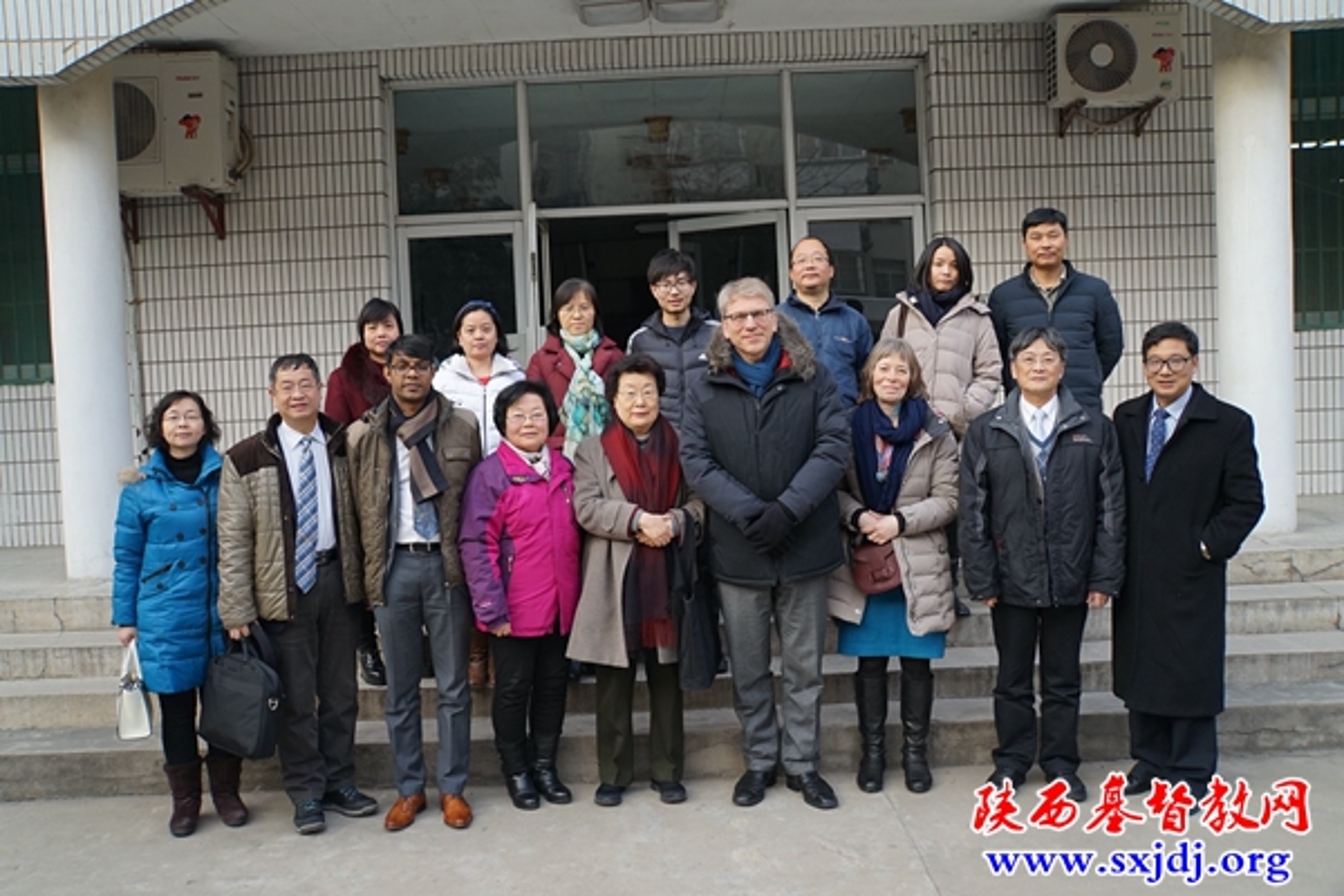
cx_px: 672
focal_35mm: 31
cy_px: 448
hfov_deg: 60.3
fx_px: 1157
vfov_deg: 42.3
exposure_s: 1/160
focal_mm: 21
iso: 250
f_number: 4
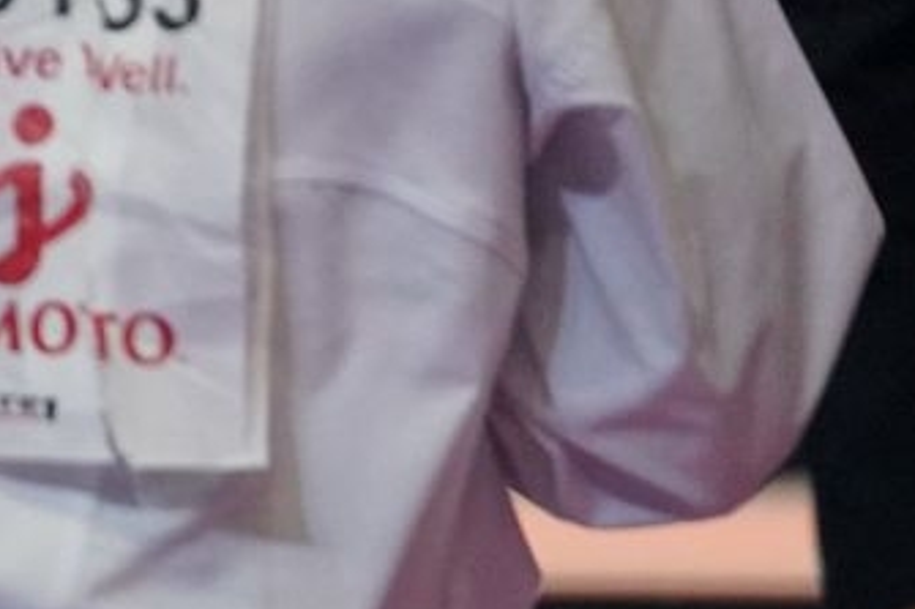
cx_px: -1480
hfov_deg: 1.9
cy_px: 131
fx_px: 27283
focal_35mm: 1074
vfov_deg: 1.3
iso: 3200
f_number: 2.8
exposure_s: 1/1000
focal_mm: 200
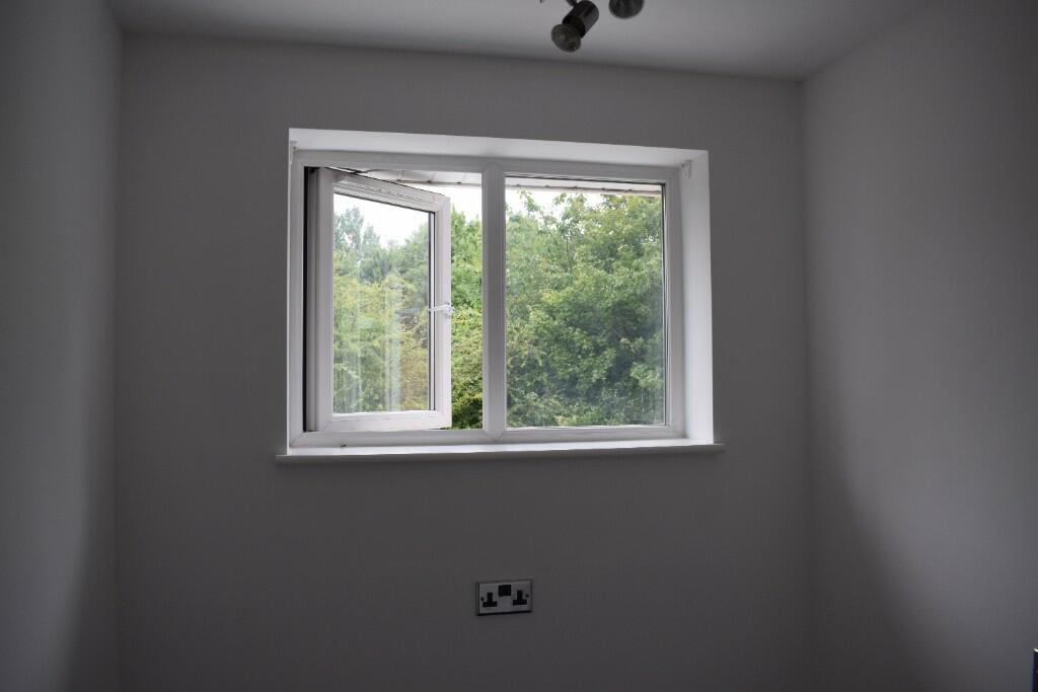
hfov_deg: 67.4
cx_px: 519
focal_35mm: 27
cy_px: 346
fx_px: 779
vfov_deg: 47.9
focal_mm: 18
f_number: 6.3
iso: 400
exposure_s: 1/160
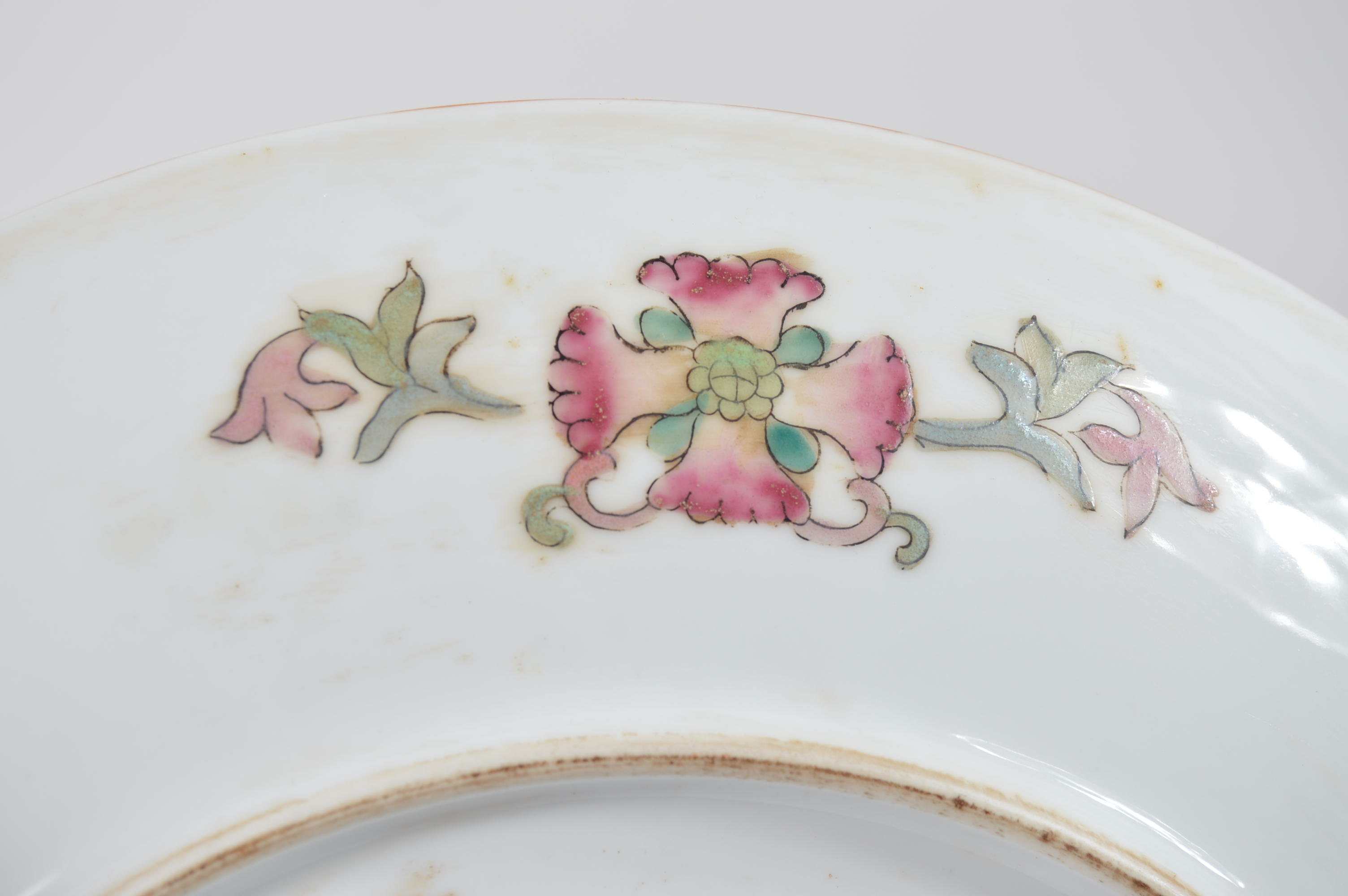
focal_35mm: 82
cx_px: 674
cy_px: 448
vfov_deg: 16.5
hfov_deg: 24.6
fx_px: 3086
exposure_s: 1/80
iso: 100
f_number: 7.1
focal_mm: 55
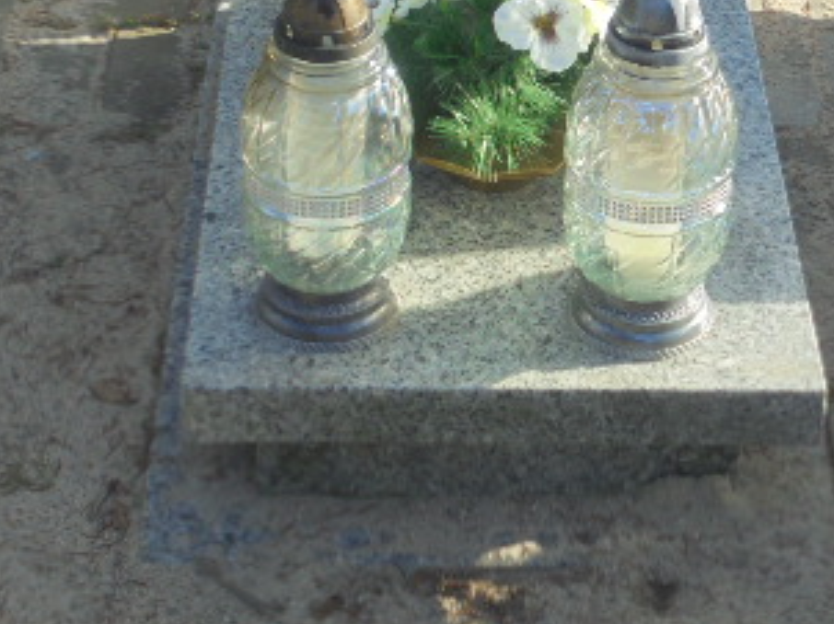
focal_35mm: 104
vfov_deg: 14.0
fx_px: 2504
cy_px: 36
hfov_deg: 18.9
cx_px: 547
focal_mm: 8.9
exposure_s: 1/160
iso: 100
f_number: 4.8
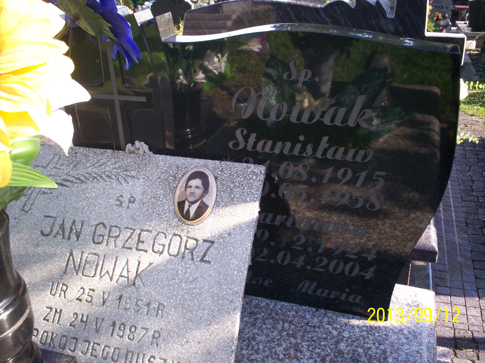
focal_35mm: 36
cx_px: 242
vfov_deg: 39.7
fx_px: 504
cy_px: 182
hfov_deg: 51.4
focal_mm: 6
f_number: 4.5
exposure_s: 1/81.9
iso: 100
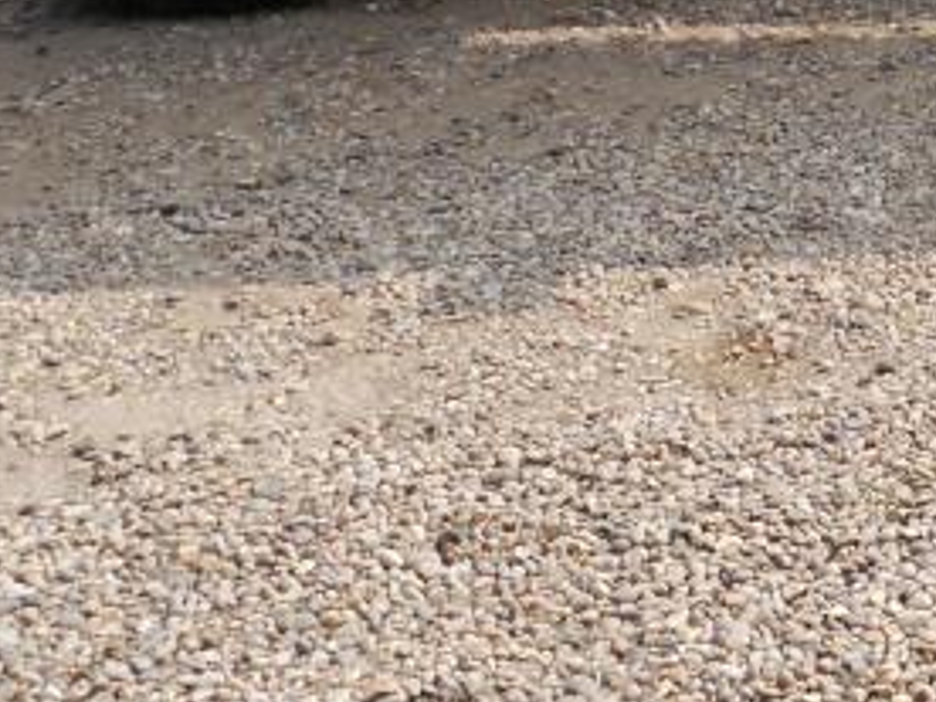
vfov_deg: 13.5
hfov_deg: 16.2
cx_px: 1641
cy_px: -298
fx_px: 2812
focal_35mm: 104
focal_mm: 14
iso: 160
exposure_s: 1/250
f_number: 6.3
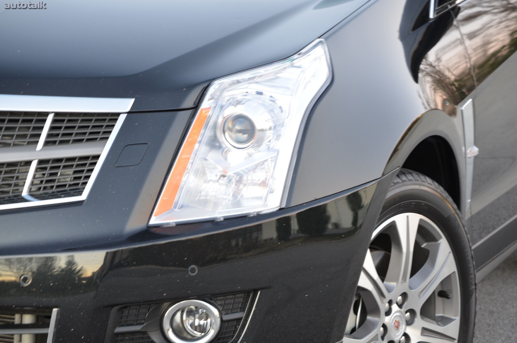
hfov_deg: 15.2
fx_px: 1935
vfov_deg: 10.1
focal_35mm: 135
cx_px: 258
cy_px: 172
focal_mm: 90
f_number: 7.1
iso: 800
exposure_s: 1/15
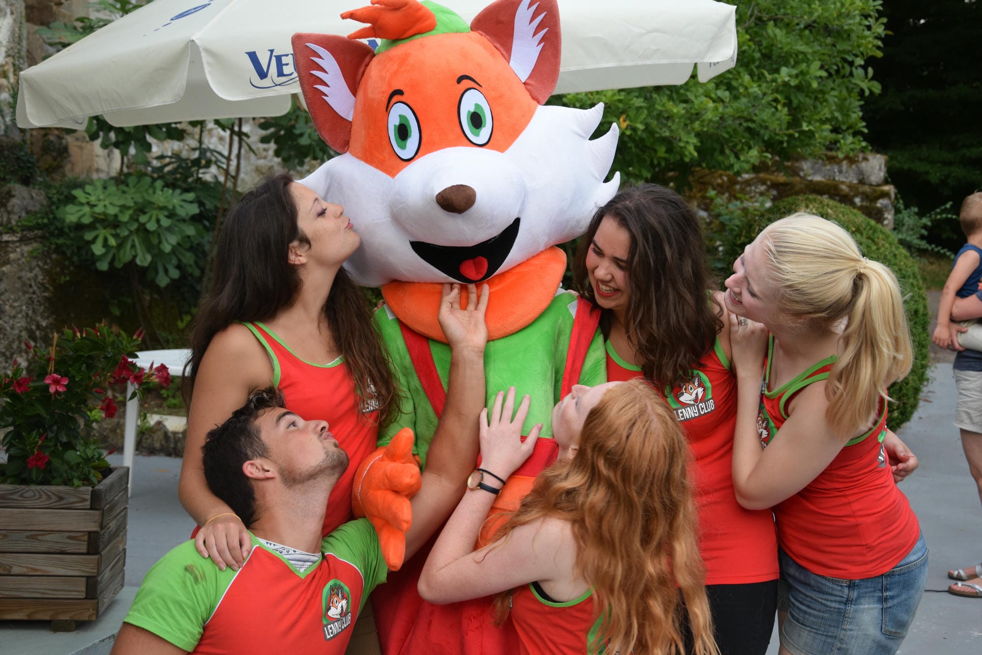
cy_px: 328
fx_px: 1718
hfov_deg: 31.9
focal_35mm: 63
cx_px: 491
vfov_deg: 21.6
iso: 400
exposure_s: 1/125
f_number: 5.6
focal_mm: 42
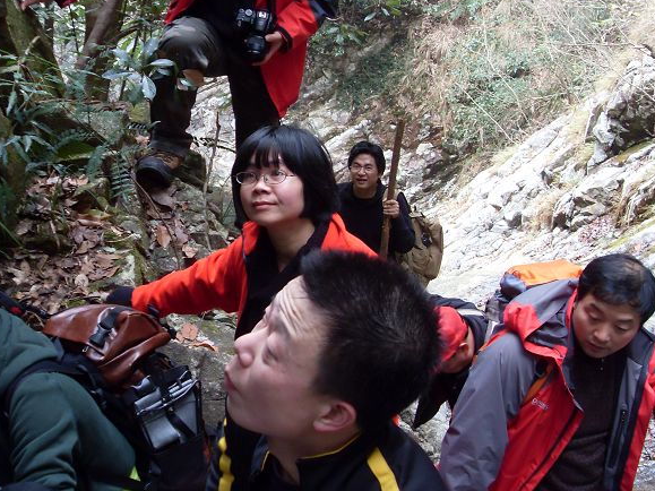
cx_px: 351
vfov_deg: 25.2
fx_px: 1097
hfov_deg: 33.2
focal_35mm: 58
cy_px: 215
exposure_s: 1/45
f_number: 3.1
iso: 160
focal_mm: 7.1
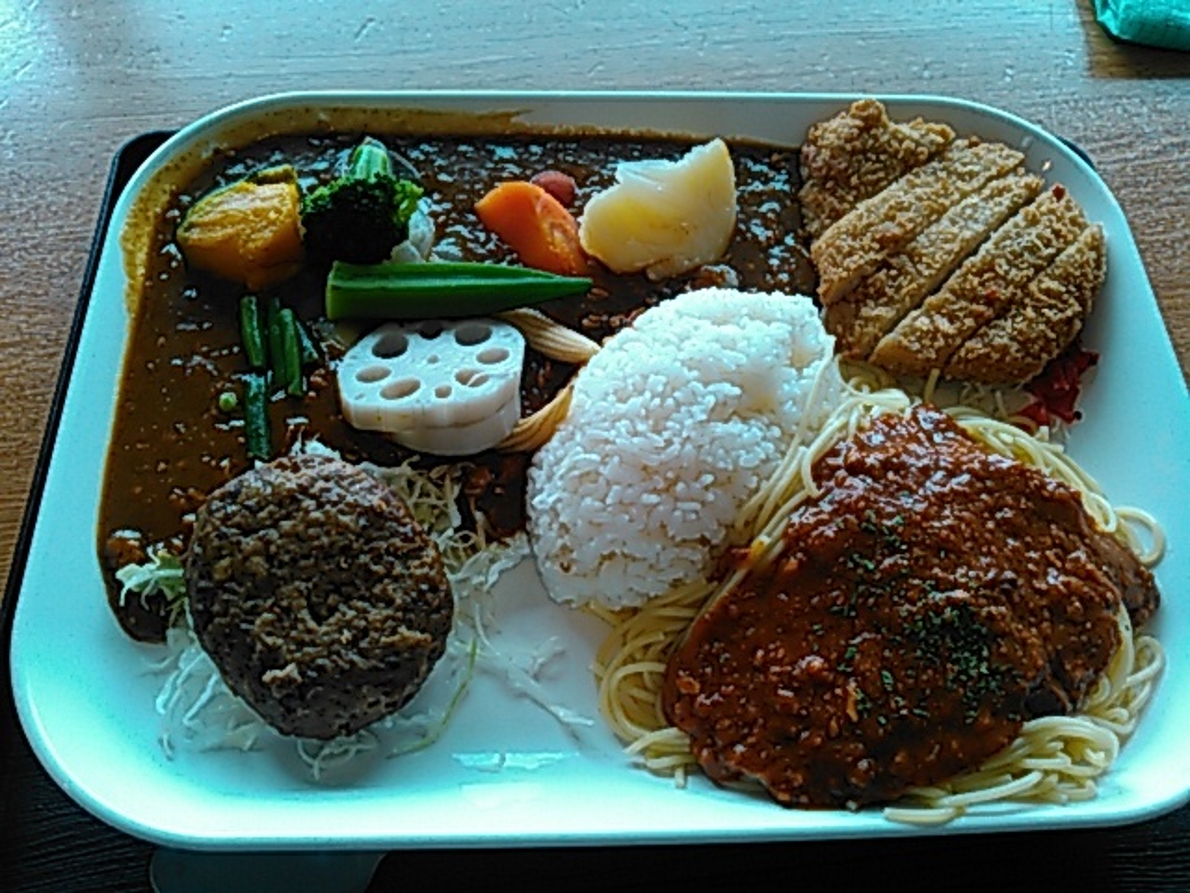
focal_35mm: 30
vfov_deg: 46.8
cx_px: 595
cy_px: 446
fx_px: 1031
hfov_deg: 60.0
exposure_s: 1/22.5
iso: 100
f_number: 2.4
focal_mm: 4
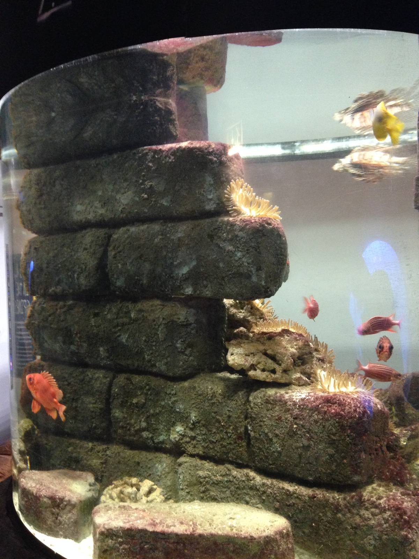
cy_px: 280
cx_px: 210
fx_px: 533
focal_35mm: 33
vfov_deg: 55.4
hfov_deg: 42.9
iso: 400
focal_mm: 4.12
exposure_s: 1/17
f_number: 2.4
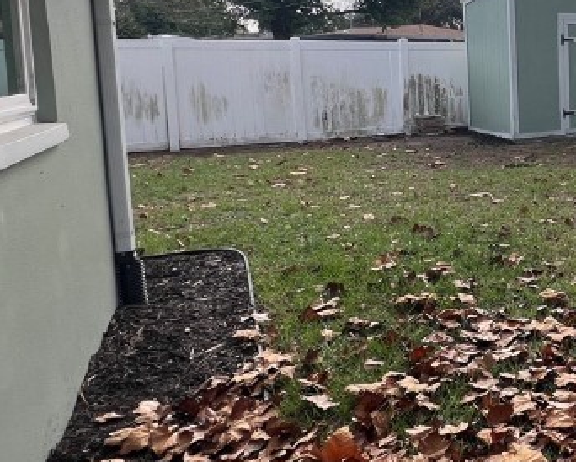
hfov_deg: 37.0
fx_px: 648
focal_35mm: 38
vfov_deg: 38.2
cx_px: 685
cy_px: 116
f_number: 1.8
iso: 32
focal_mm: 1.57
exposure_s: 1/960
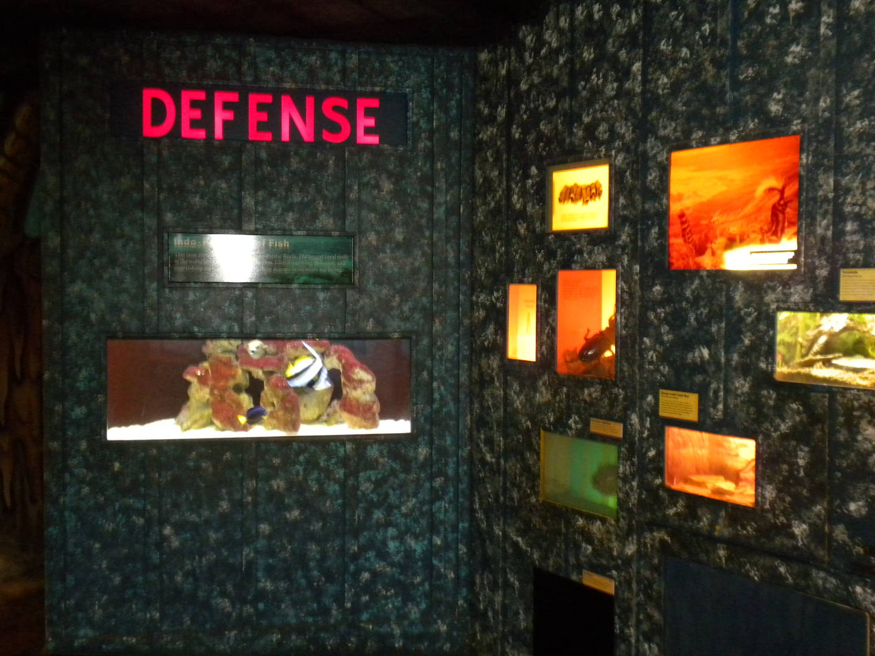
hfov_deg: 45.8
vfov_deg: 35.1
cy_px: 309
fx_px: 1036
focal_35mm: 41
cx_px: 418
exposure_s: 1/4
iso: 400
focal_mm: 6.6
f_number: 3.5
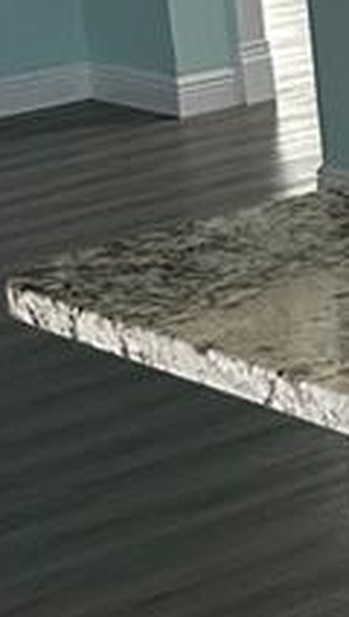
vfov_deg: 13.0
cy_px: -178
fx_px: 2620
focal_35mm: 160
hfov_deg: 6.4
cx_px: 1300
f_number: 1.5
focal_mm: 5.7
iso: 125
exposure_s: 1/121
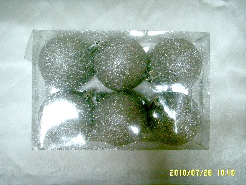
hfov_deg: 47.9
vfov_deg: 36.8
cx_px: 123
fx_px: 277
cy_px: 92
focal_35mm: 39
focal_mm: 6.6
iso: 150
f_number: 3.5
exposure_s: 1/30
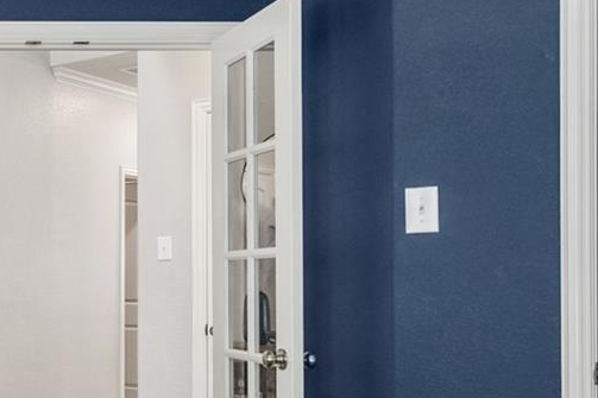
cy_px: 289
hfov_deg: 29.6
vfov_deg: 23.6
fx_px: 946
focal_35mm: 57
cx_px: -138
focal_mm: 14
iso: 800
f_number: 8
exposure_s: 1/1.67
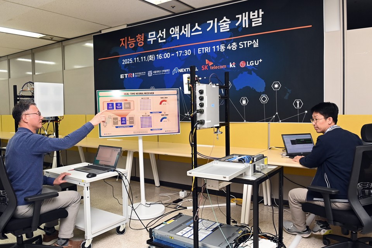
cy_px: 124
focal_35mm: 27
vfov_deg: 47.9
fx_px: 279
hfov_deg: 67.4
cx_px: 186
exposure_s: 1/60
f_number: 5.6
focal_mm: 18
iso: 1250
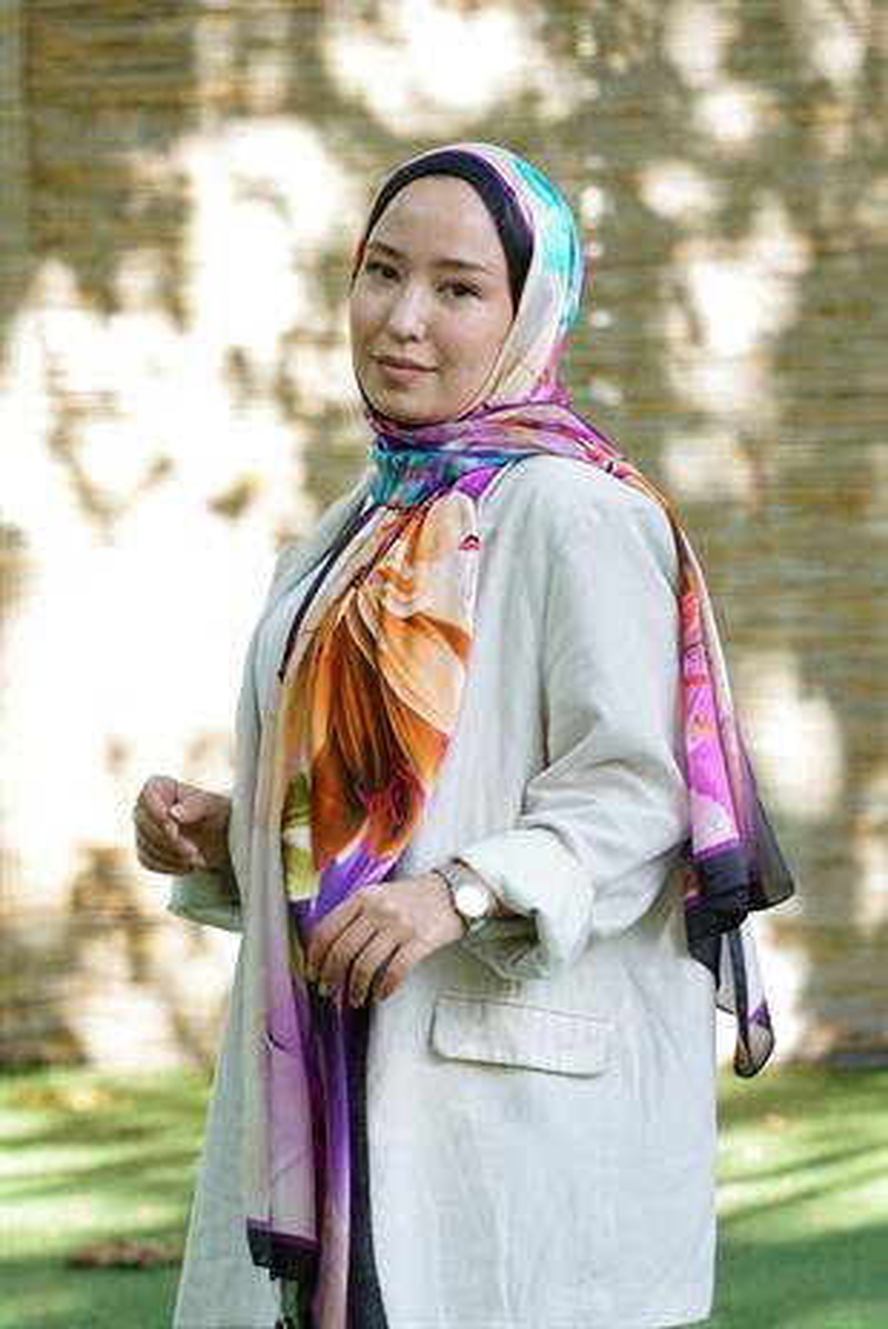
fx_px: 4433
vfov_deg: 17.1
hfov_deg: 11.4
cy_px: 664
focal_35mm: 120
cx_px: 444
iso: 640
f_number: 6.3
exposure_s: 1/125
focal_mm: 120
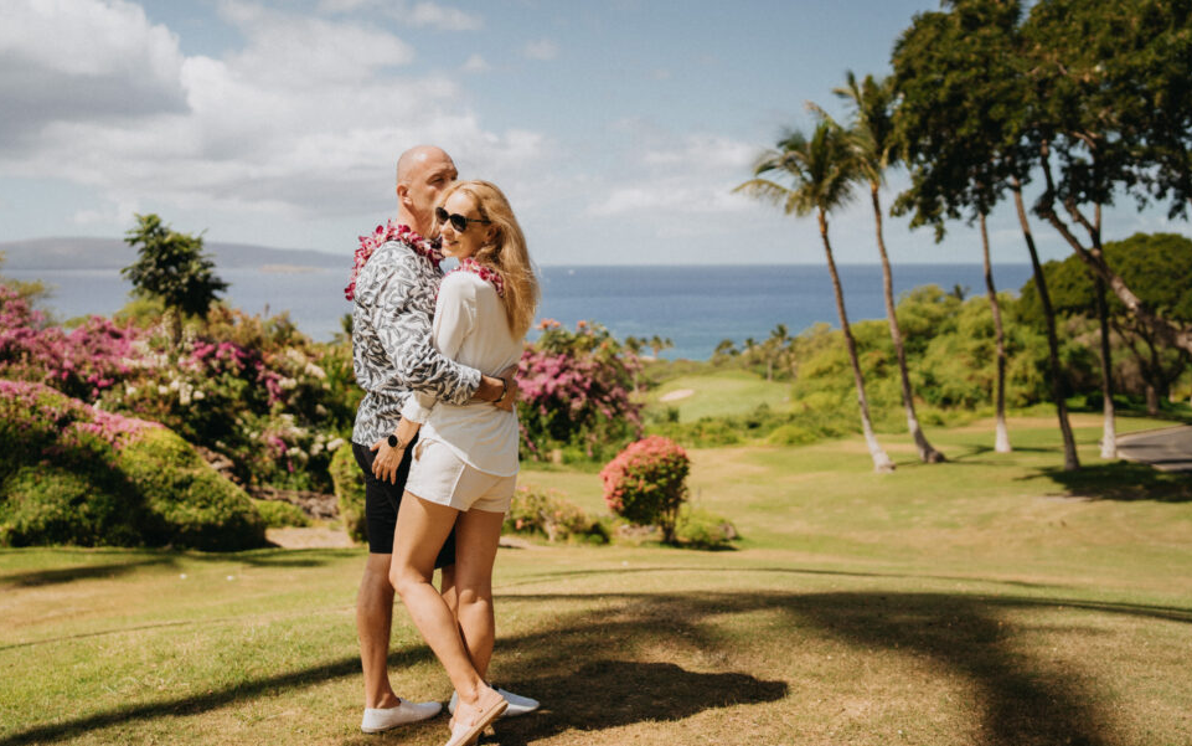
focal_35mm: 38
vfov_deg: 33.6
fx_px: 1235
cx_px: 610
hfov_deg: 51.5
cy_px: 364
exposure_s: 1/4000
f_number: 2.2
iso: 100
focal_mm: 35
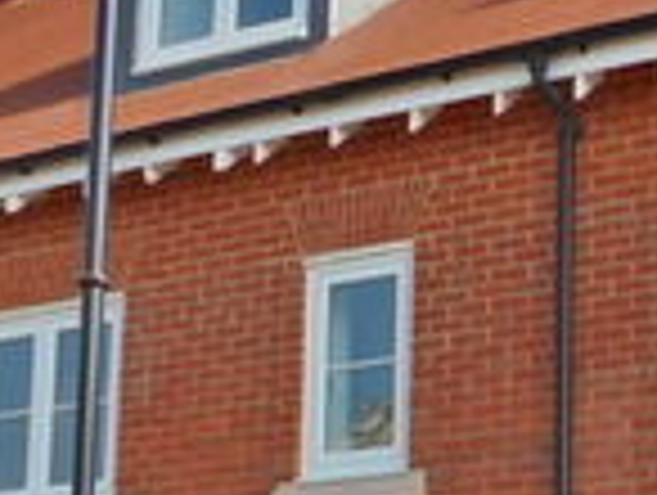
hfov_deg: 17.5
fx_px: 2091
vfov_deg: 13.3
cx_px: 621
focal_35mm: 110
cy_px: 506
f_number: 3
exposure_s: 1/800
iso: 125
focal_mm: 4
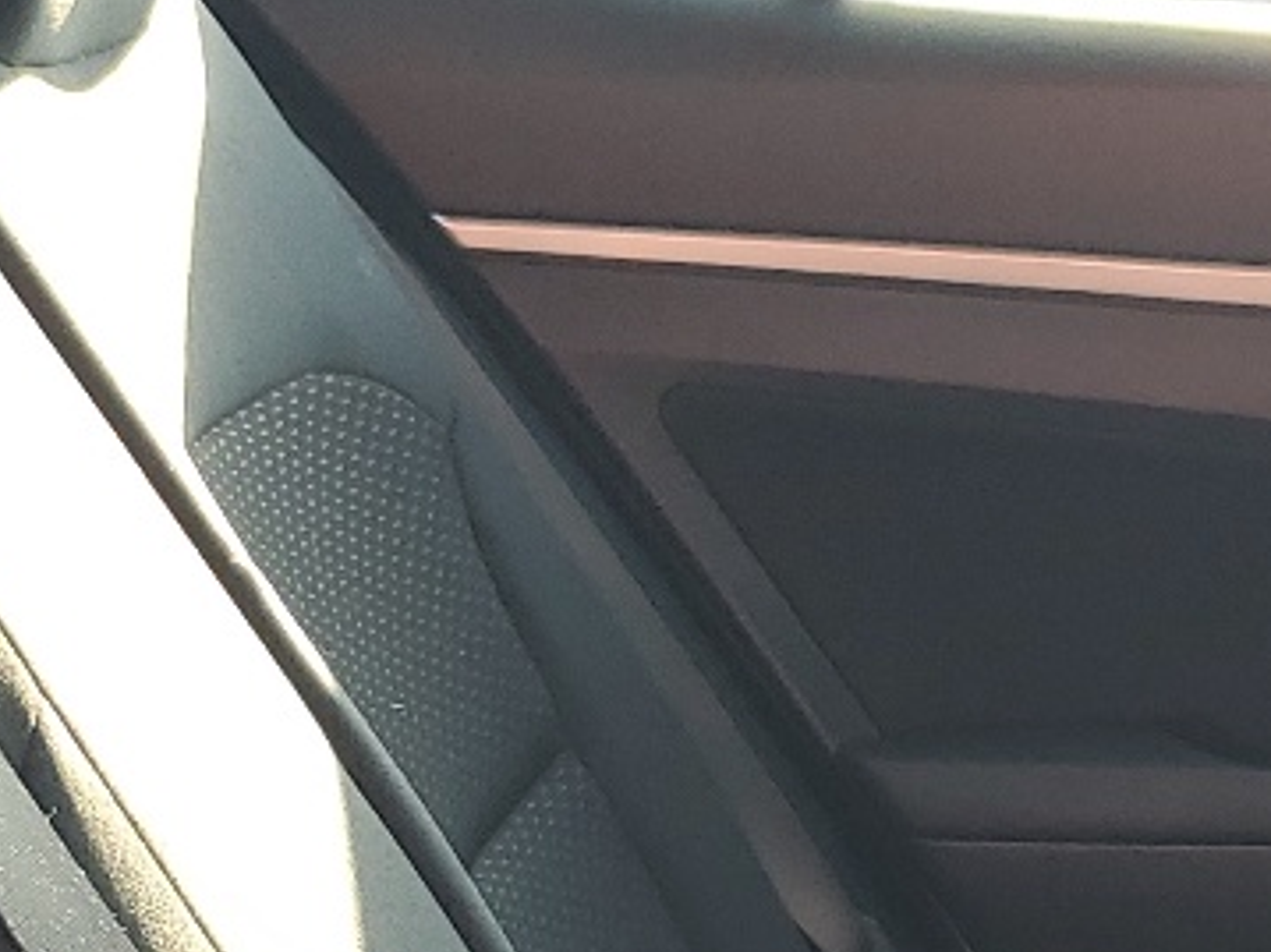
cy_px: 1656
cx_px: 1664
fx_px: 4258
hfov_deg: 16.1
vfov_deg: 11.9
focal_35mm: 116
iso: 50
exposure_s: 1/189
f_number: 1.5
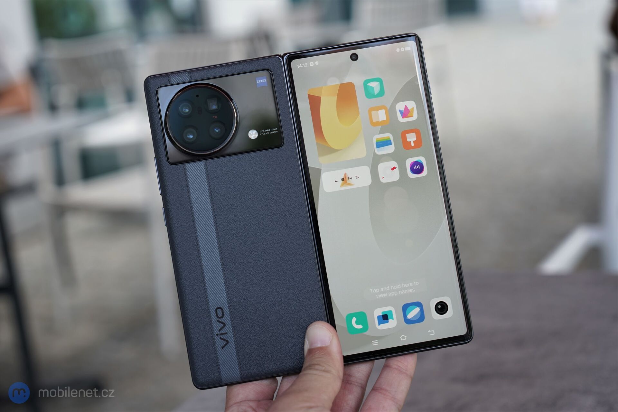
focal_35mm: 52
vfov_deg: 26.0
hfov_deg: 38.2
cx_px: 309
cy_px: 206
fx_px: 893
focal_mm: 52
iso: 160
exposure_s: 1/125
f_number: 4
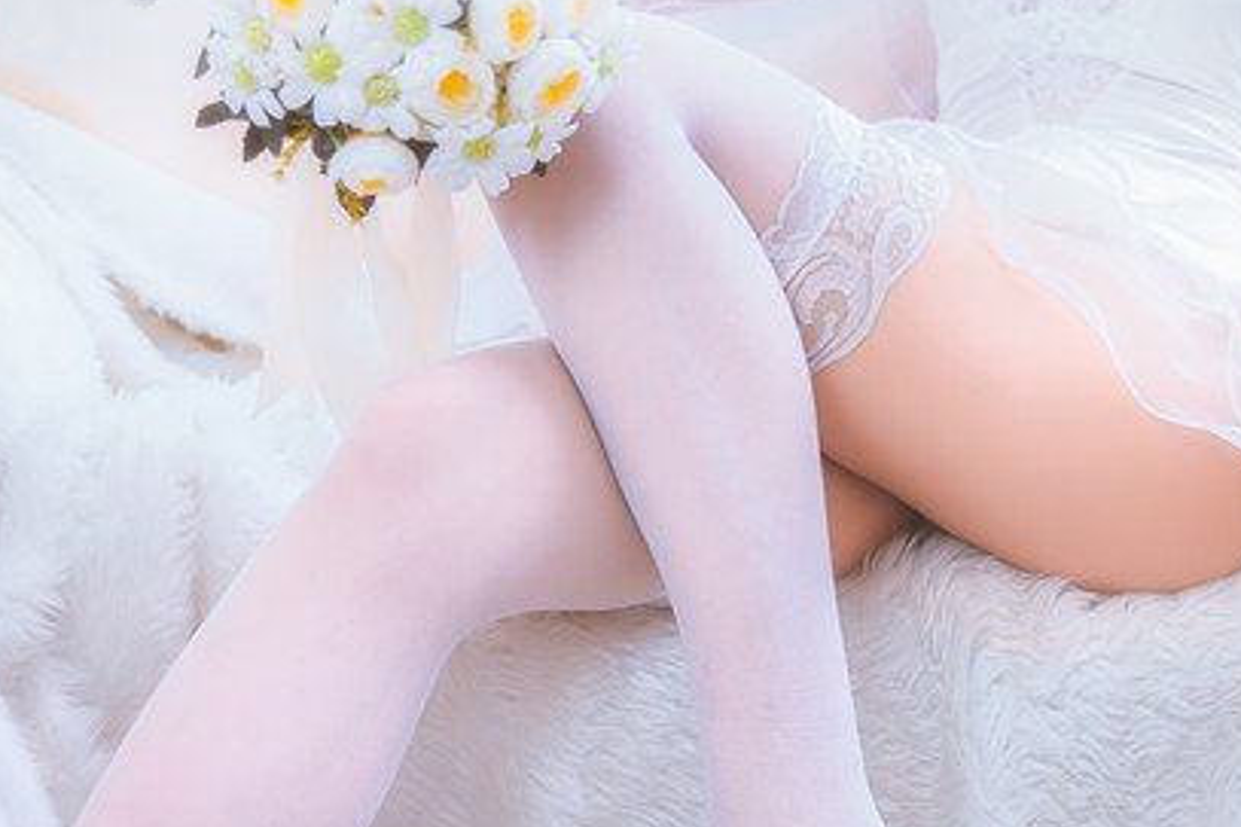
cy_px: 629
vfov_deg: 20.1
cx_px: 616
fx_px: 2309
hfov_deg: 30.1
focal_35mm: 67
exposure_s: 1/125
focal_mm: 35
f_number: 2.8
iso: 400
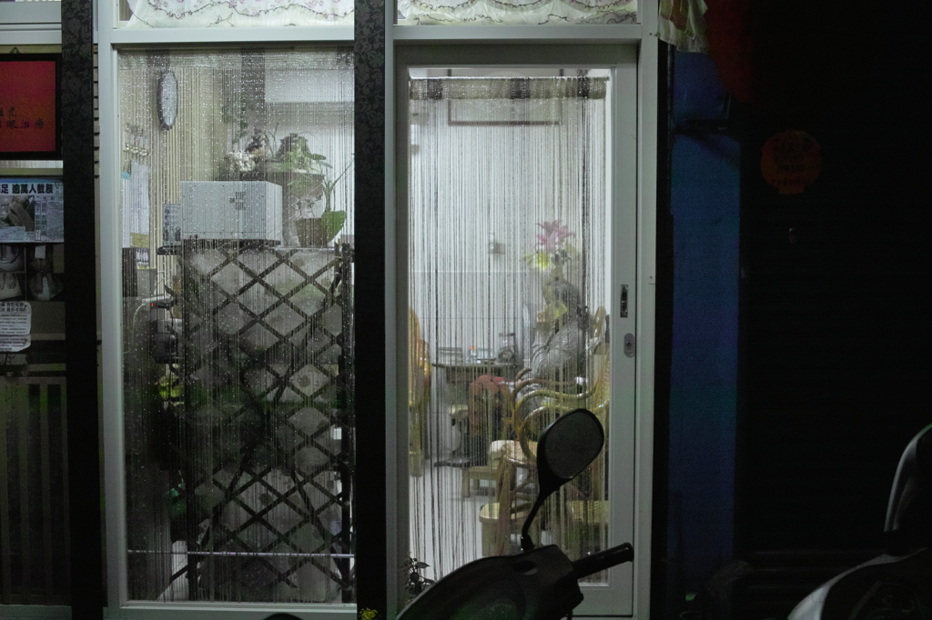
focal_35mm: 41
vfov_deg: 32.6
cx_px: 466
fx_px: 1061
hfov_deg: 47.4
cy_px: 310
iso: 800
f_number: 2.8
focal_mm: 24.2
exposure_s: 1/100
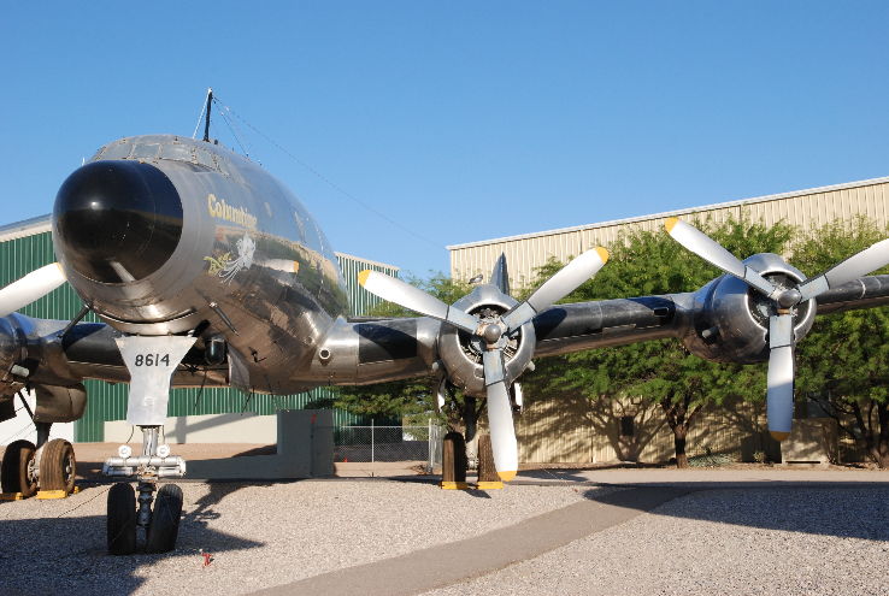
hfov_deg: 43.5
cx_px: 444
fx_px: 1113
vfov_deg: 30.0
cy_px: 298
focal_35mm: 45
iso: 500
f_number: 11
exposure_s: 1/400
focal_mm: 30
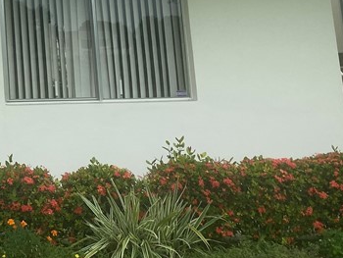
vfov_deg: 17.9
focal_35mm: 76
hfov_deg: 23.3
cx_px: -78
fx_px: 754
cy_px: -91
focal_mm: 4.25
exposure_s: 1/1898
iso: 32
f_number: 1.8
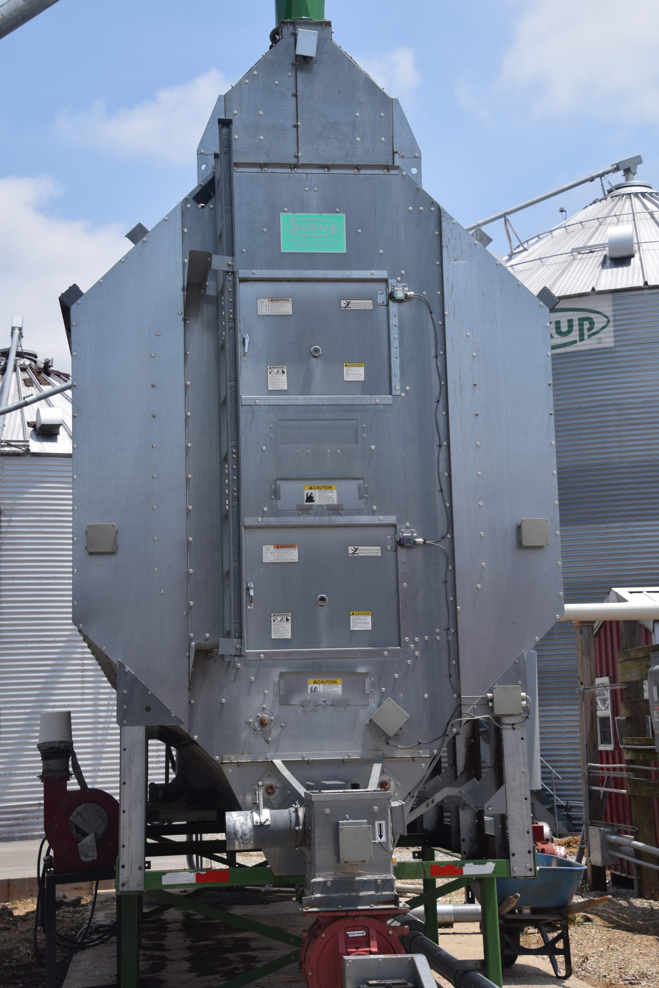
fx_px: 1565
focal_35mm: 57
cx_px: 330
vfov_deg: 35.1
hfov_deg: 23.8
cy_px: 494
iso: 200
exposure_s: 1/400
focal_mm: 38
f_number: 10
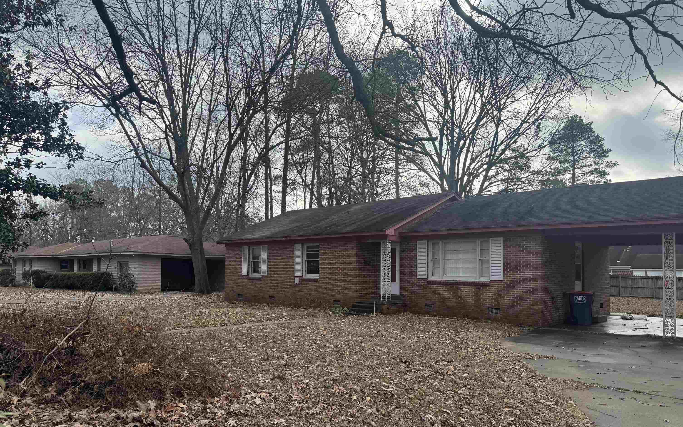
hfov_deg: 70.4
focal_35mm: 26
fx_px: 484
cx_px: 342
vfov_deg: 47.3
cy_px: 257
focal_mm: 6.76
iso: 80
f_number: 1.78
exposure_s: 1/1980
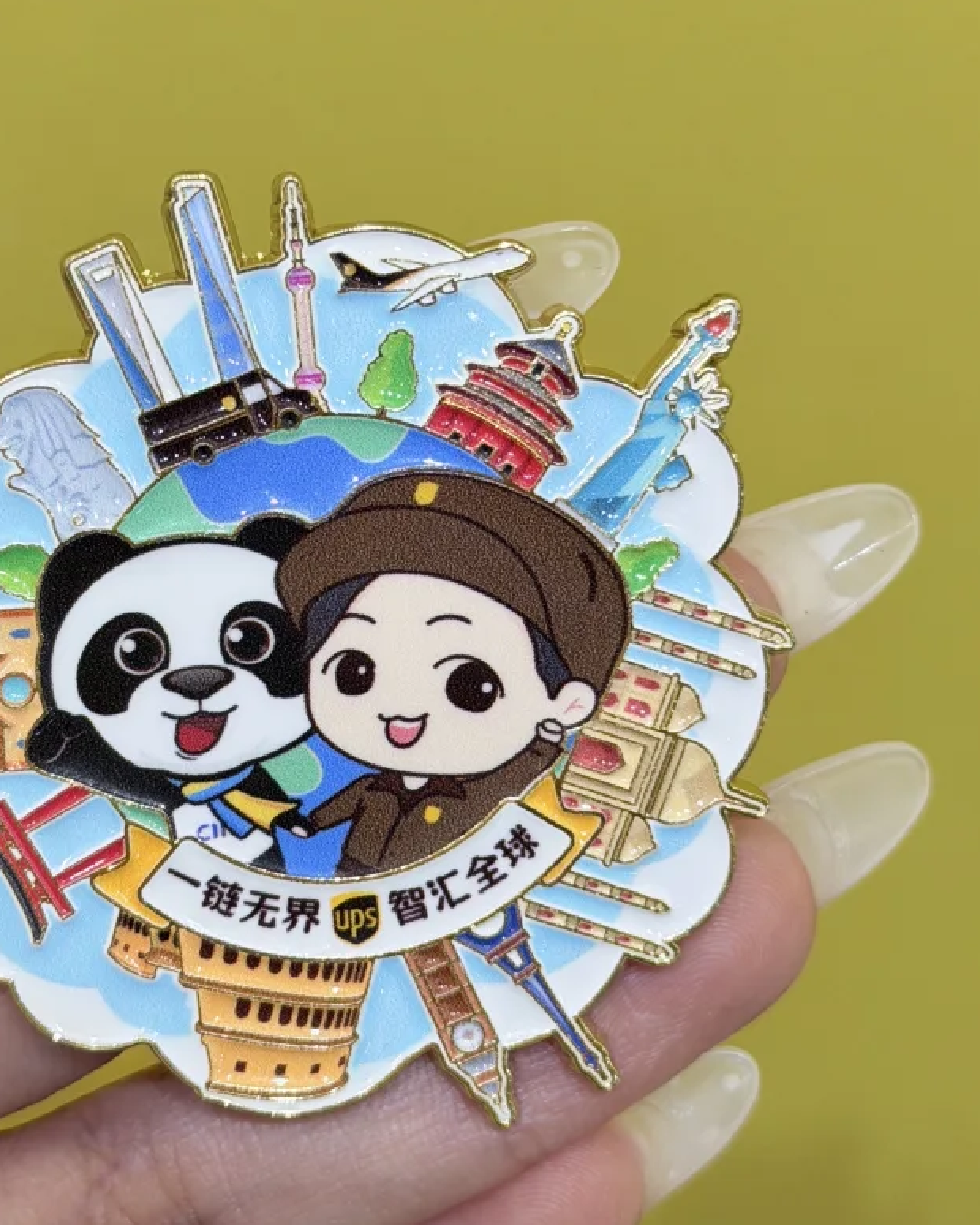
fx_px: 3154
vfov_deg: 22.0
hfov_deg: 17.6
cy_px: 574
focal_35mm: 87
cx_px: 365
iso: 50
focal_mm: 6.76
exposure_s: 1/121
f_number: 1.78
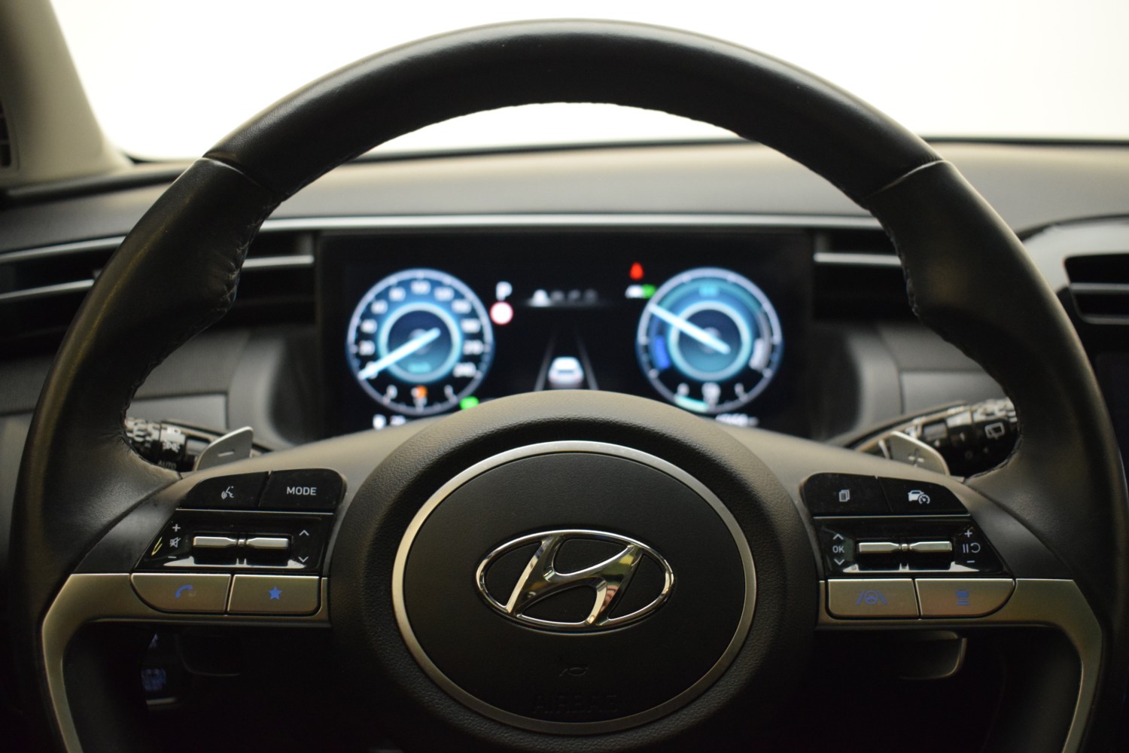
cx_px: 564
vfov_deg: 36.9
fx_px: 1129
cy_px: 376
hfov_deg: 53.1
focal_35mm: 36
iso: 2500
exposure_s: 1/125
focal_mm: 24
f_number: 4
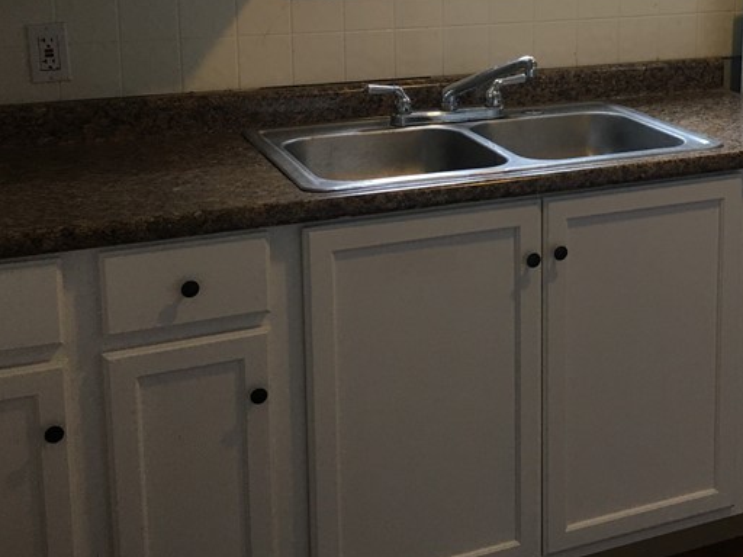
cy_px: 99
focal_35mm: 58
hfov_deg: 32.0
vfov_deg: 24.8
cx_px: 637
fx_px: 1245
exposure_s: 1/30
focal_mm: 4.15
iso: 40
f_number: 2.2
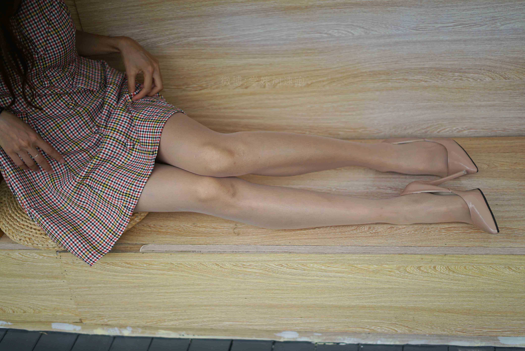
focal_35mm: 50
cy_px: 176
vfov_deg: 27.0
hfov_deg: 39.6
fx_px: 730
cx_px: 262
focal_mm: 50
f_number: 1.8
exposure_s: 1/5000
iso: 200
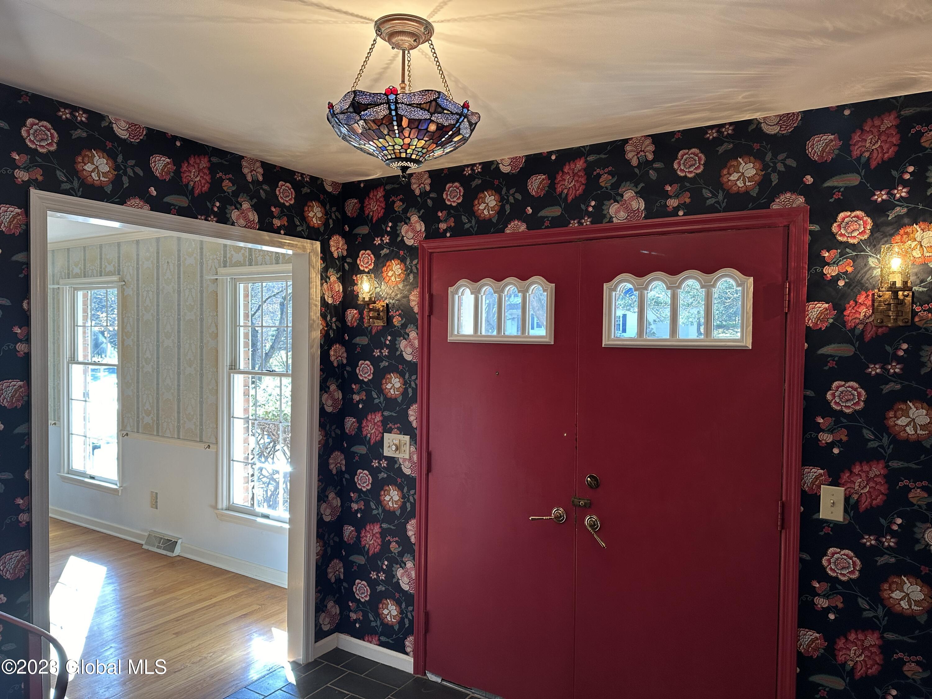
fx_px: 646
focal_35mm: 24
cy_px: 350
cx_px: 466
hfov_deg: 71.6
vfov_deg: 56.8
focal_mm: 6.86
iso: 160
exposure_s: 1/120
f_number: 1.78
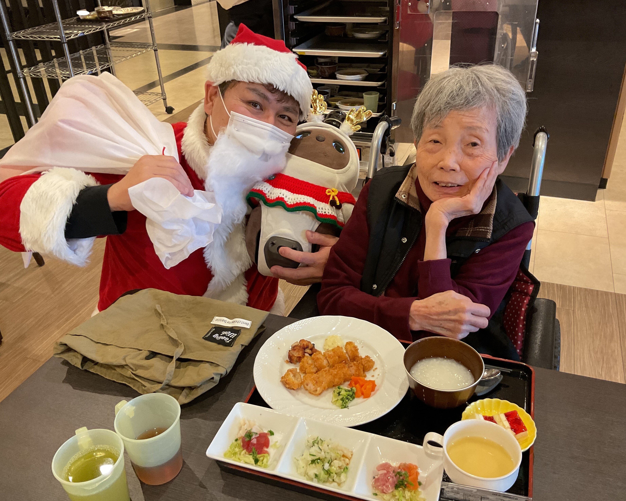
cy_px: 248
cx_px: 318
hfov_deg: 57.2
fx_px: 574
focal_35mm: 31
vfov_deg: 47.1
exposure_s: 1/50
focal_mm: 3
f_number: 1.8
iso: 160
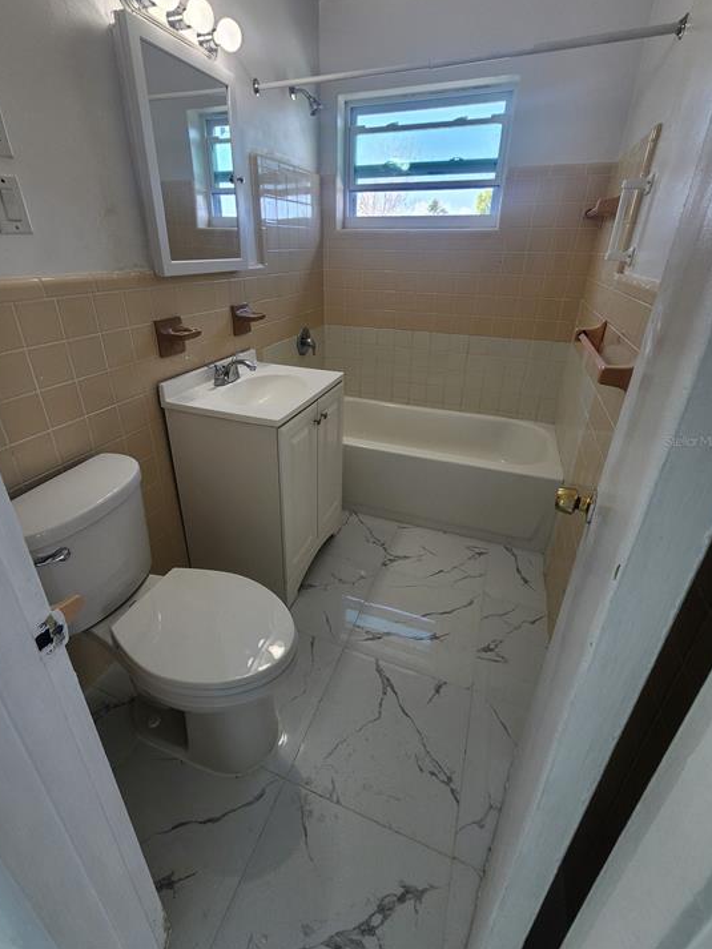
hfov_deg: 85.7
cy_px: 441
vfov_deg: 101.9
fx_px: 384
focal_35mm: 14
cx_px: 342
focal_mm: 2.2
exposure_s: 1/60
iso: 50
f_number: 2.2
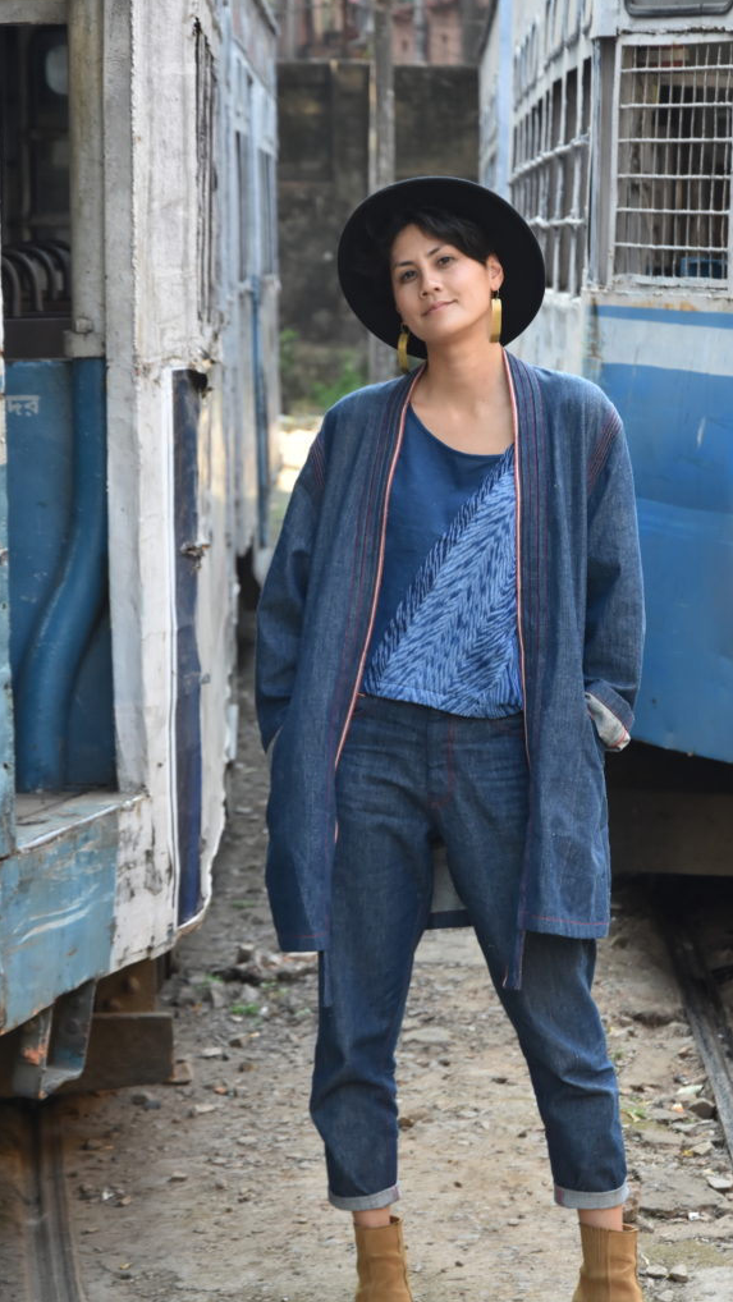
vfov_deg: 18.1
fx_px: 4093
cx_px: 414
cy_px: 648
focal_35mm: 119
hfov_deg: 10.2
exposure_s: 1/160
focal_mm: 75
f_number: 6.3
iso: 800
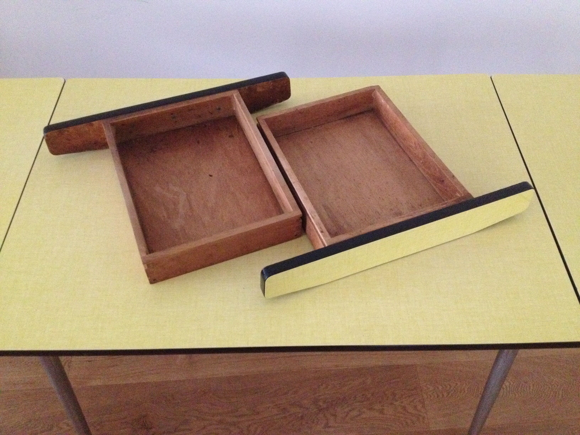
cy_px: 218
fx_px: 586
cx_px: 290
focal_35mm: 35
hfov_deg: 52.6
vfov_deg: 40.7
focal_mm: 4.28
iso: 800
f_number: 2.4
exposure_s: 1/15
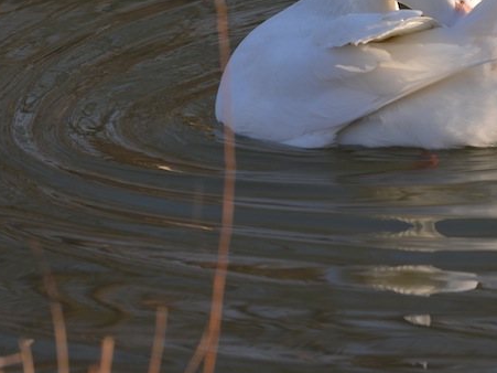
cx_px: 447
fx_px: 7837
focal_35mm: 546
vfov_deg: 2.7
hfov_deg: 3.6
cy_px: 23
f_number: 8
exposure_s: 1/250
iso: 200
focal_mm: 200
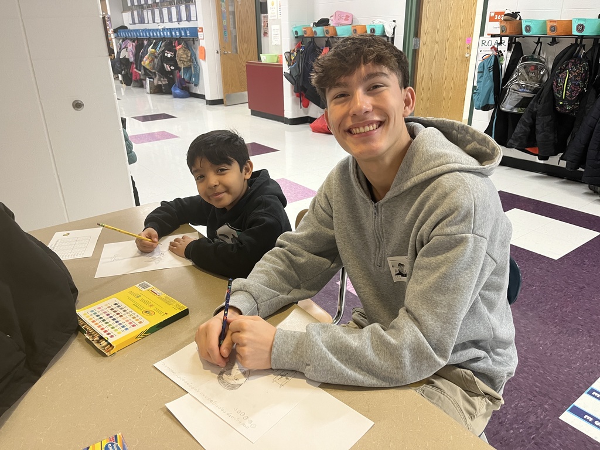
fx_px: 451
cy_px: 225
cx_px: 300
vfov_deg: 53.1
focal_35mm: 26
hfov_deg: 67.3
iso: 200
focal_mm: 5.1
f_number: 1.6
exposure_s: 1/60
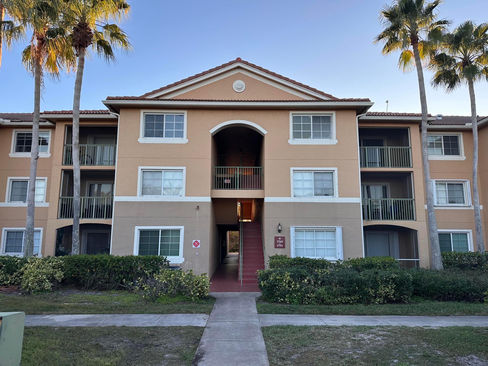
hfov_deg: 71.6
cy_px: 183
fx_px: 338
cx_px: 244
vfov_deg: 56.8
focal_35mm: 24
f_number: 1.78
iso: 80
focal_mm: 6.86
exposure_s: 1/680
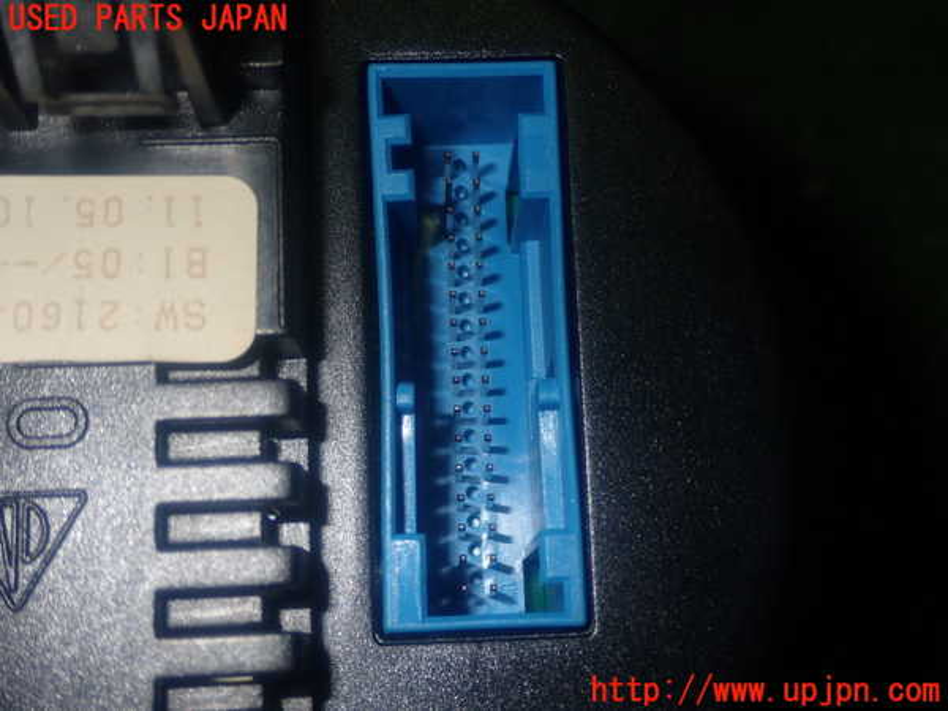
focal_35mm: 54
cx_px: 474
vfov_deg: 27.0
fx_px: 1479
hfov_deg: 35.5
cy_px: 356
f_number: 10
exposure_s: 1/50
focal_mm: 9.65
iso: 200
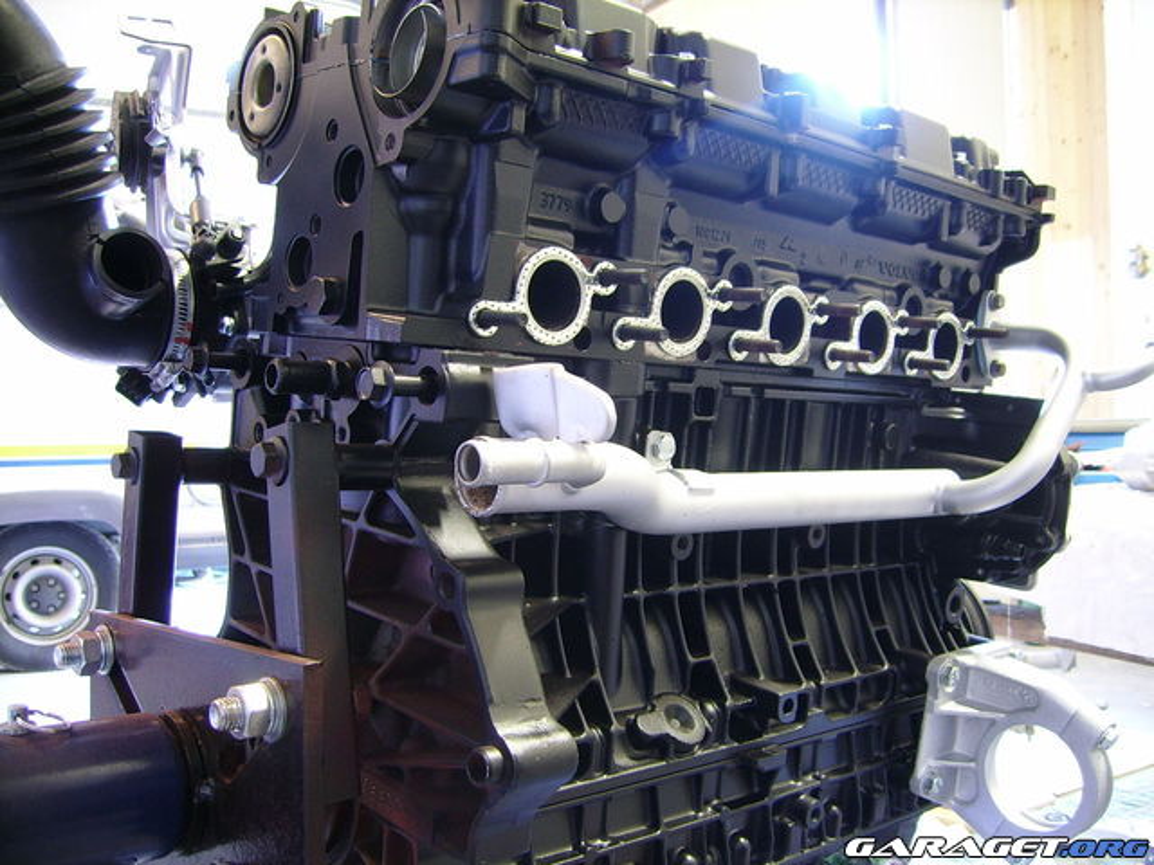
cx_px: 577
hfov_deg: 52.6
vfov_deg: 40.7
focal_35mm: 35
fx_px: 1167
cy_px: 432
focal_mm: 5.95
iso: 100
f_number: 2.8
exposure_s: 1
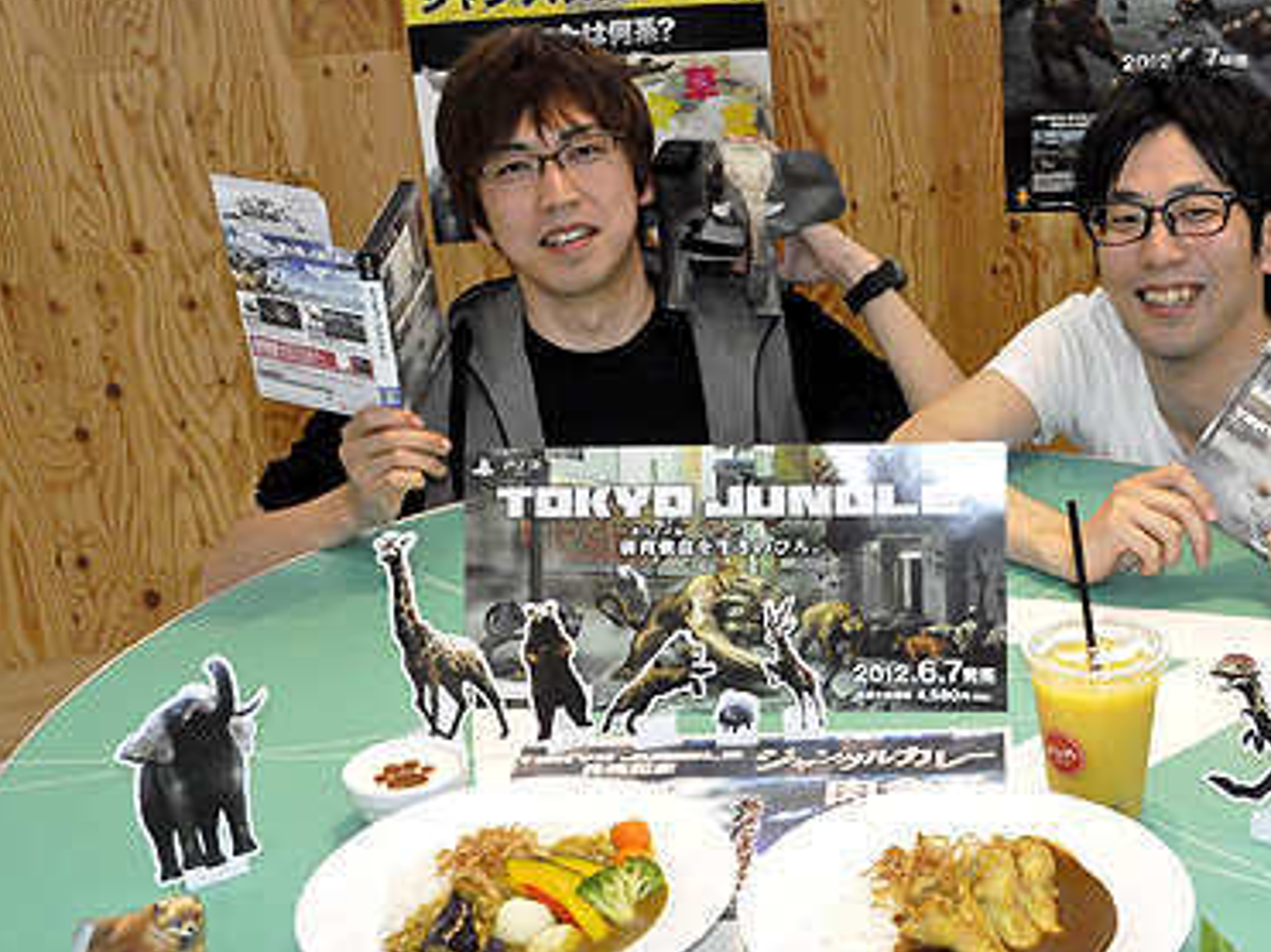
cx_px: 839
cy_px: 527
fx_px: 2117
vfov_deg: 25.3
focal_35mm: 58
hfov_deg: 33.2
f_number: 11
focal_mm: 29
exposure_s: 1/200
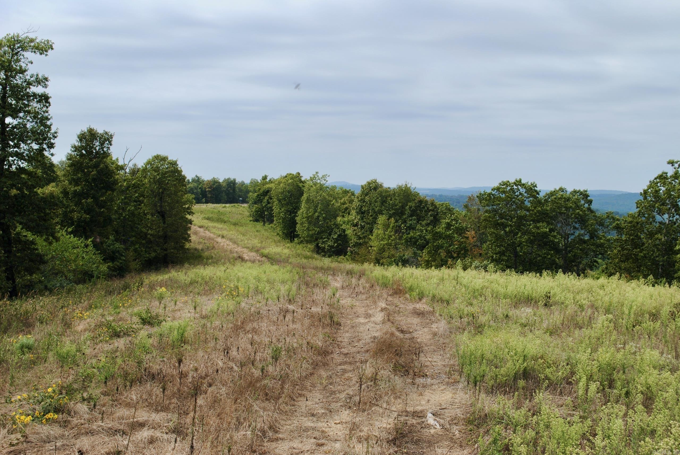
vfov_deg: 28.2
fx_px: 908
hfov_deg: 41.1
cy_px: 228
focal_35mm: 48
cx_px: 340
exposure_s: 1/250
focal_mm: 32
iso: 100
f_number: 8
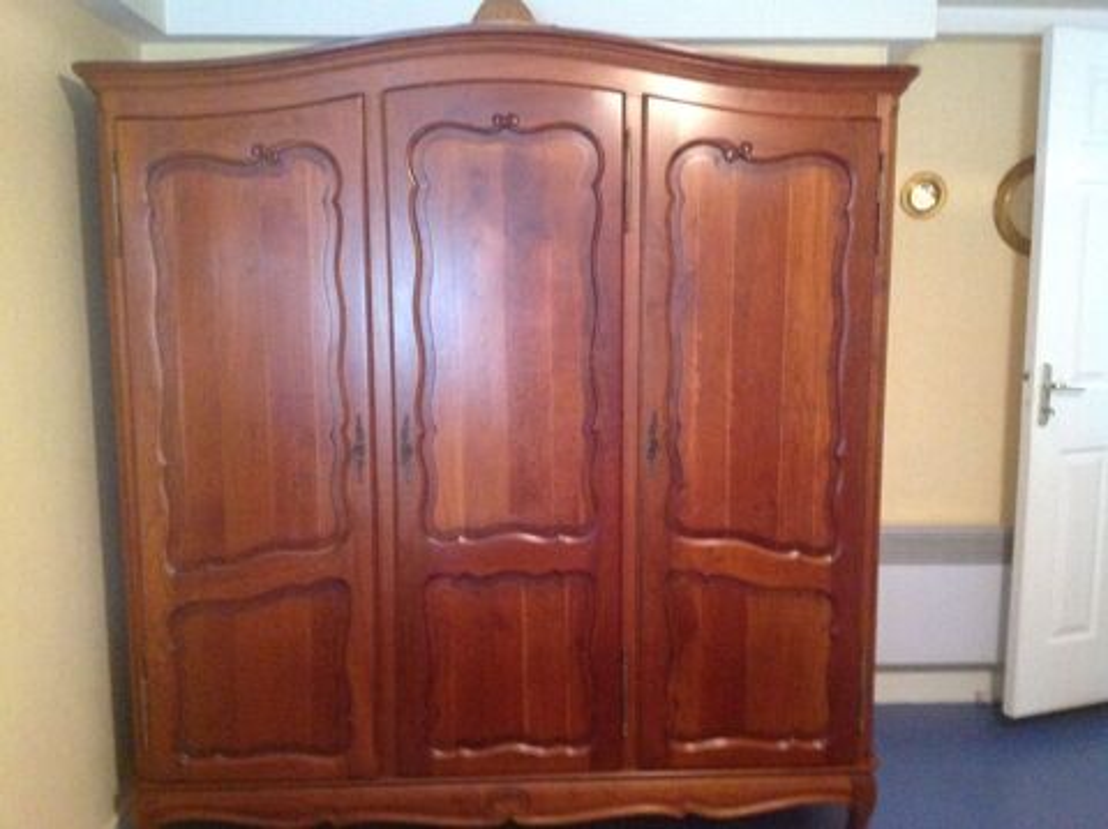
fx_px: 1119
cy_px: 414
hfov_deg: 52.7
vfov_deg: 40.6
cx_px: 554
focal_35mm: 35
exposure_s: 1/15
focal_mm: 4.28
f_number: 2.4
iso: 800
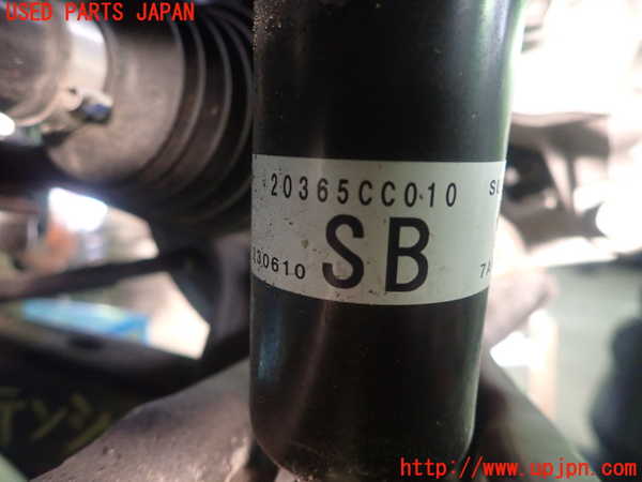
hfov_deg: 69.4
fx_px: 464
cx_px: 321
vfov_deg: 54.9
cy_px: 241
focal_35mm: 25
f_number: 2
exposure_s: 1/30
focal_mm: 4.5
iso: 800
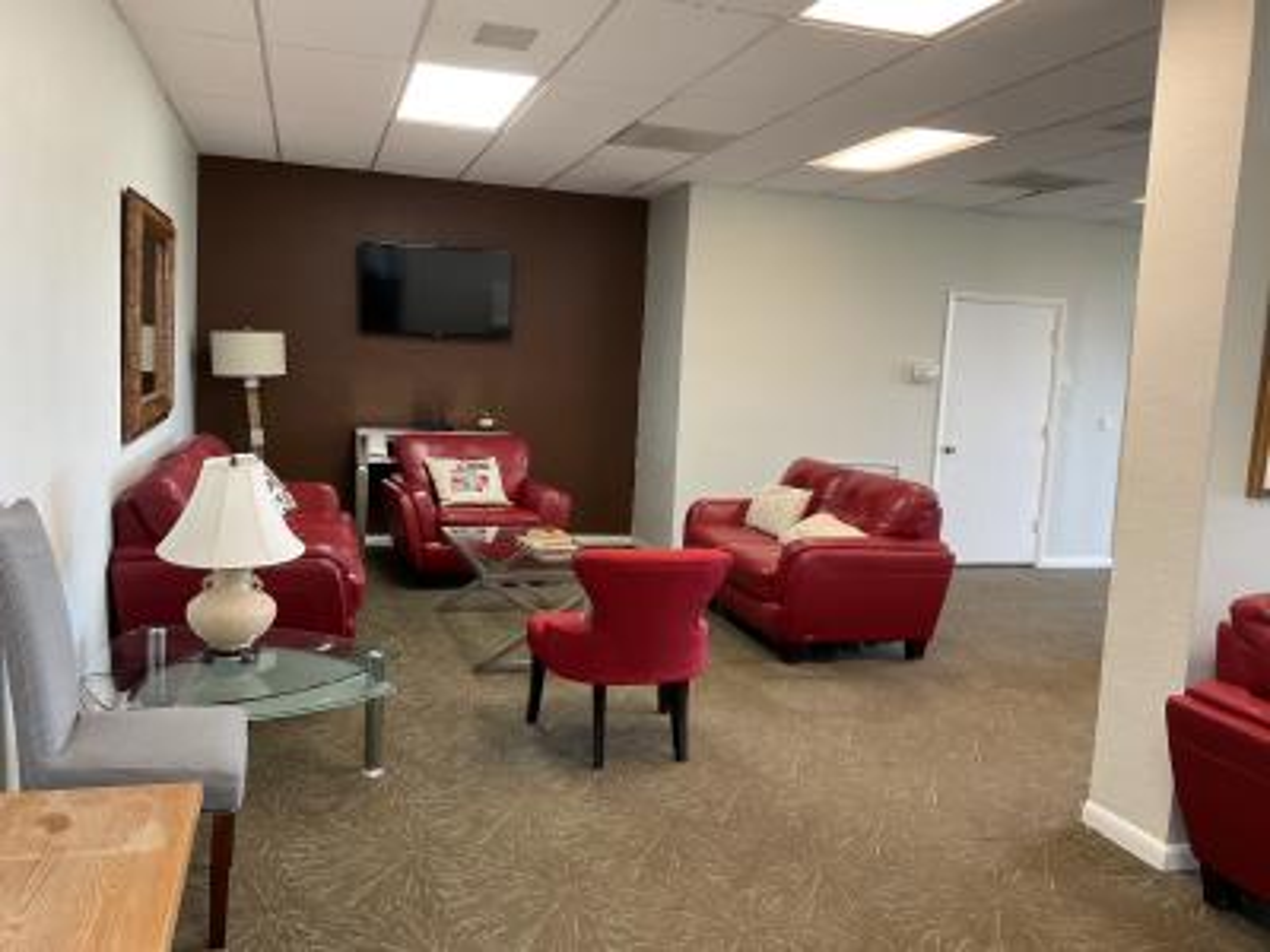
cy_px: 476
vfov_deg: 48.2
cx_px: 635
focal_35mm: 29
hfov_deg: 61.7
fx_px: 1064
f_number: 1.8
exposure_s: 1/60
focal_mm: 3
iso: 100
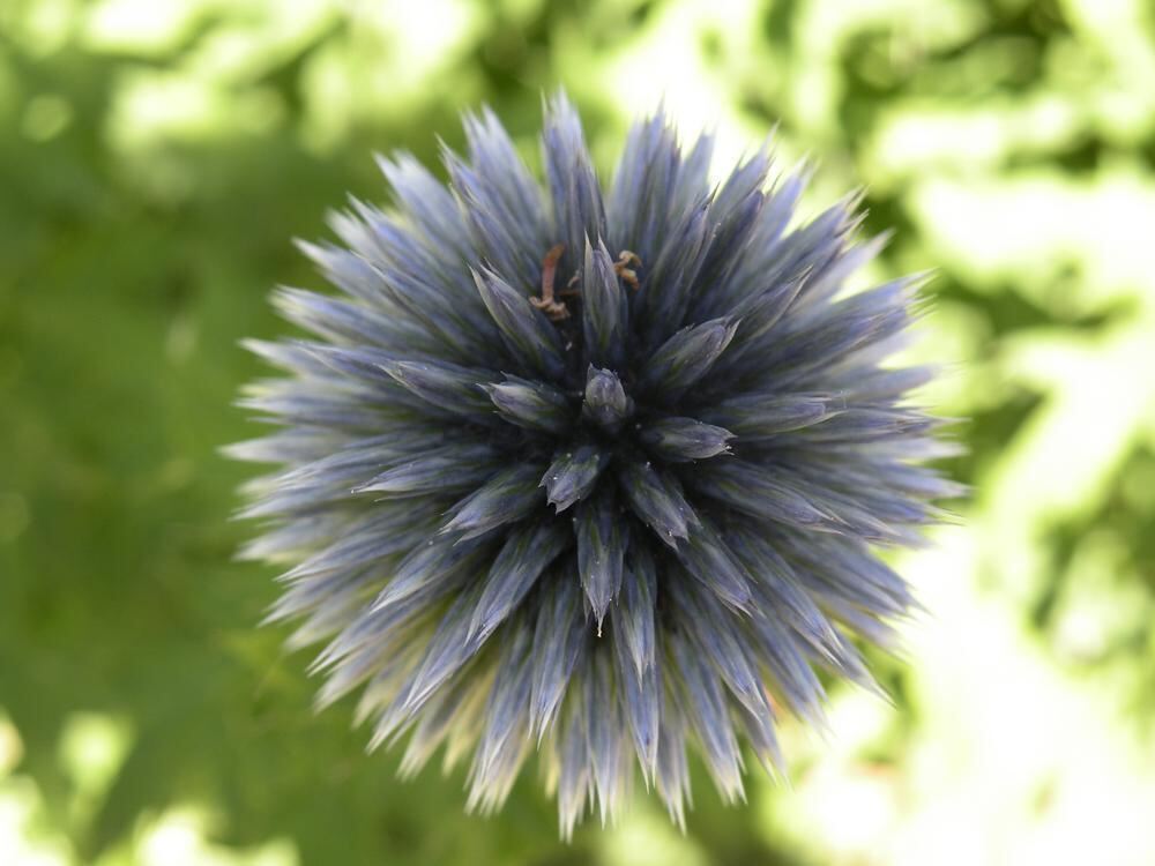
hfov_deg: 34.3
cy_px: 433
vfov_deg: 26.1
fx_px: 1869
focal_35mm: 56
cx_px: 578
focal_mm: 9.8
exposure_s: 1/94.1
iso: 64
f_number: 3.5
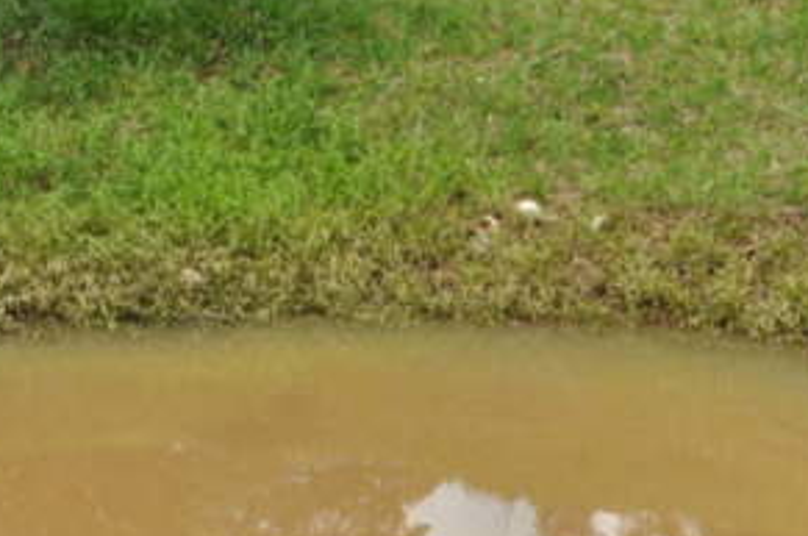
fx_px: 3581
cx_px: 197
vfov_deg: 8.6
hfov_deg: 12.8
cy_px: 268
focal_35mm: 160
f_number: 10
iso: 200
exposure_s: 1/100
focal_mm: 29
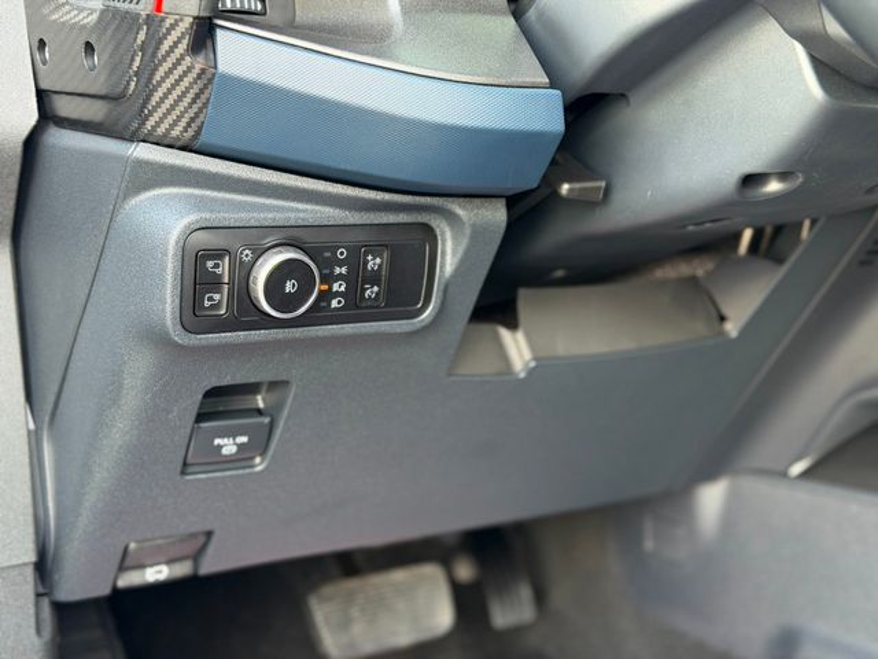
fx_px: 1217
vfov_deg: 30.3
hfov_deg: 39.7
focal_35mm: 48
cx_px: 439
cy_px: 330
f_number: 1.78
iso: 100
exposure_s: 1/60
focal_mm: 6.76
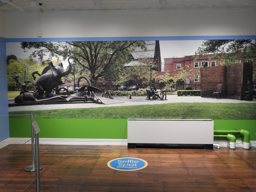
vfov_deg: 40.7
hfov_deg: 52.6
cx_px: 128
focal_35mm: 35
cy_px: 96
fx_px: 259
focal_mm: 6.3
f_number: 3.8
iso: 400
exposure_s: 1/15
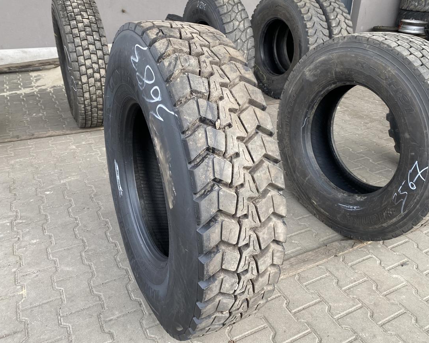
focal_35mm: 28
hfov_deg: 62.2
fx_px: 355
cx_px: 227
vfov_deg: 51.5
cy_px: 171
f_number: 1.8
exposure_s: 1/122
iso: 40
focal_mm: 4.25
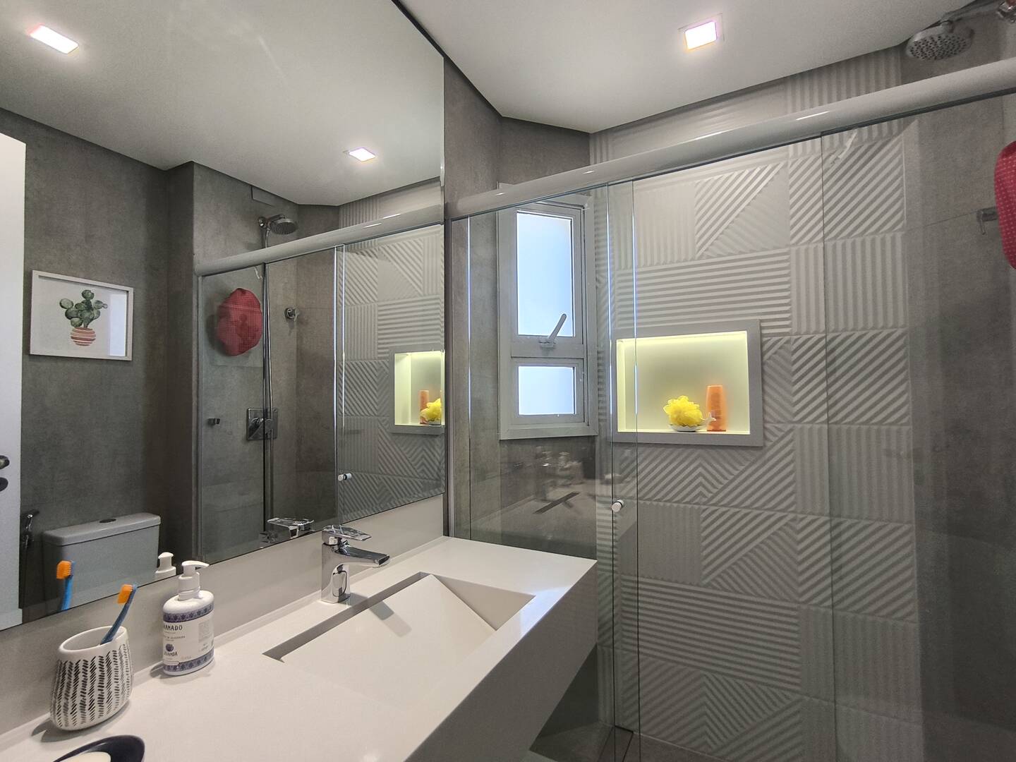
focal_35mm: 16
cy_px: 381
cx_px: 508
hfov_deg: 94.5
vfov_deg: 78.1
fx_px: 470
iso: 80
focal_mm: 1.65
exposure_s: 1/60
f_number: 2.2
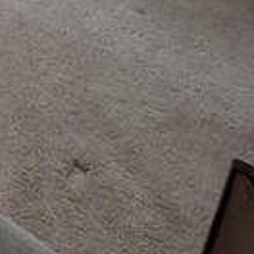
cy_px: -416
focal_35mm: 87
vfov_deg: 12.9
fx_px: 722
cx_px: -409
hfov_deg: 13.0
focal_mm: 2.02
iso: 137
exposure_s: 1/120
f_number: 1.7
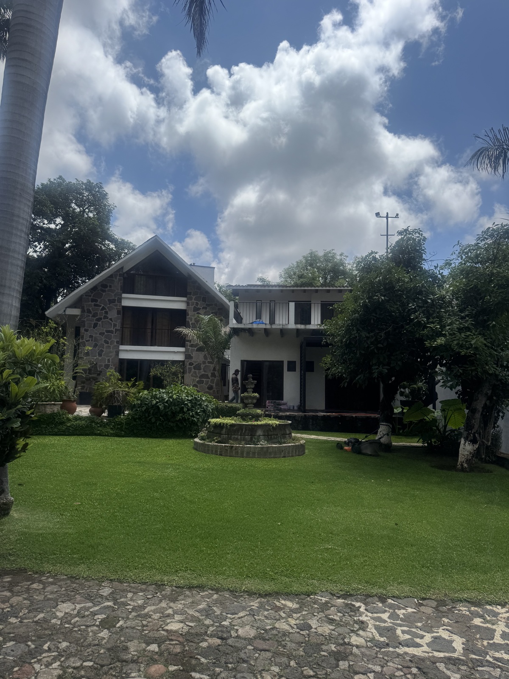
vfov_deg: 71.6
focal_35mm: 24
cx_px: 254
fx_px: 471
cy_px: 340
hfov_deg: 56.8
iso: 80
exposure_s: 1/10417
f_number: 1.78
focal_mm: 6.76
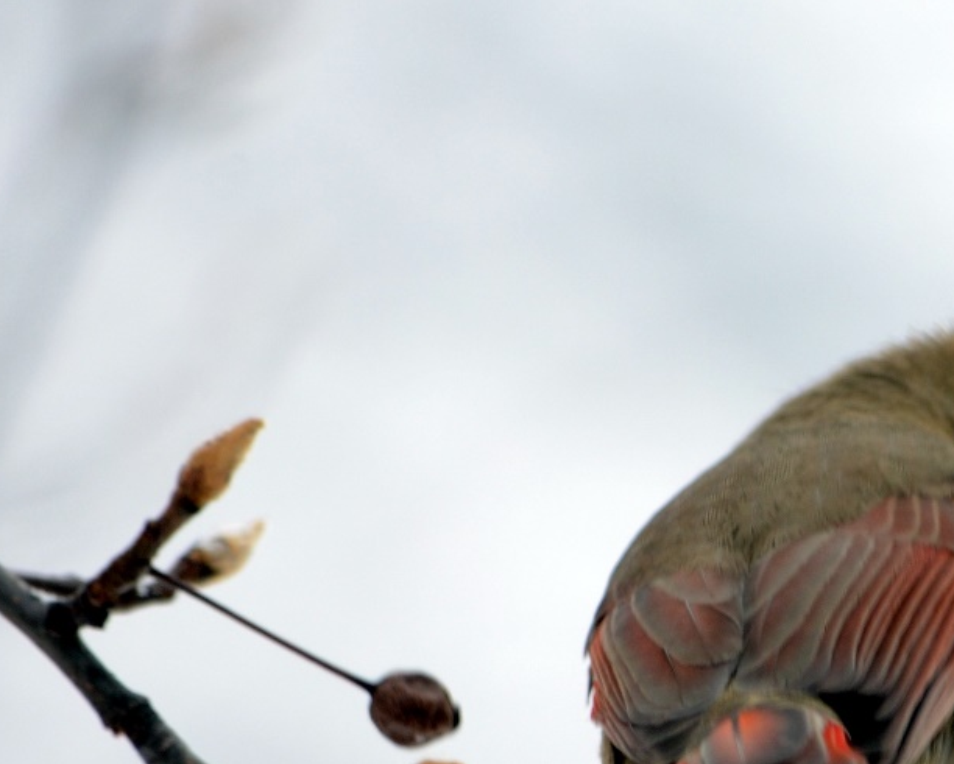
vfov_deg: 1.4
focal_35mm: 1101
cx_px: 728
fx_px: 31096
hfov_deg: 1.8
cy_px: 500
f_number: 5.6
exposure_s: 1/250
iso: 400
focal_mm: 300
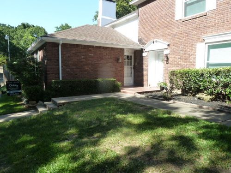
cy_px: 86
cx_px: 116
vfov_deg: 54.9
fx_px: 167
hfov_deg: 69.4
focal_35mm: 25
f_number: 4
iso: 125
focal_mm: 4.1
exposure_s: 1/160
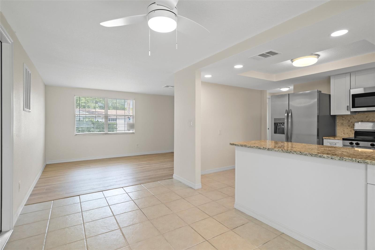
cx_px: 188
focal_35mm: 17
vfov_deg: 70.4
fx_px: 177
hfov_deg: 93.3
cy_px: 125
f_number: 8
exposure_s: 1/2
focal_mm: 17
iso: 320
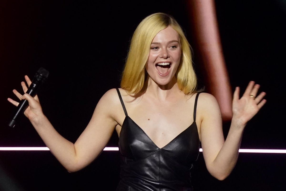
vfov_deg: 7.0
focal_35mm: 196
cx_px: 143
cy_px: 96
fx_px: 1557
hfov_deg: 10.5
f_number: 9
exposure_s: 1/125
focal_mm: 131
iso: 5000
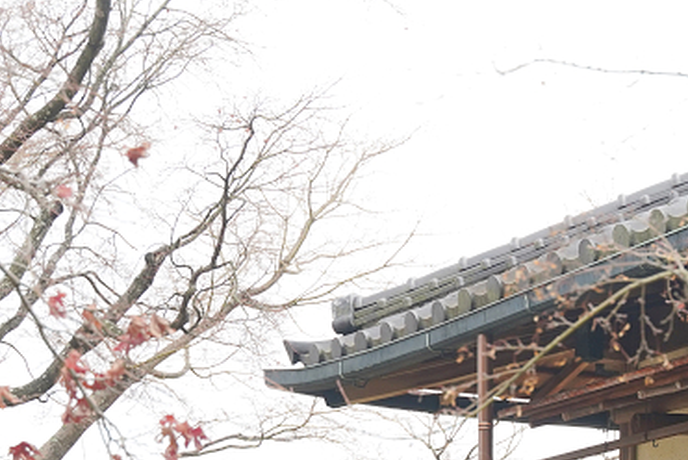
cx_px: 783
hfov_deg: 15.7
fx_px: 2410
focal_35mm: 126
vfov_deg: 10.5
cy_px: 686
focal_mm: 39
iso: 250
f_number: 4
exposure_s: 1/160
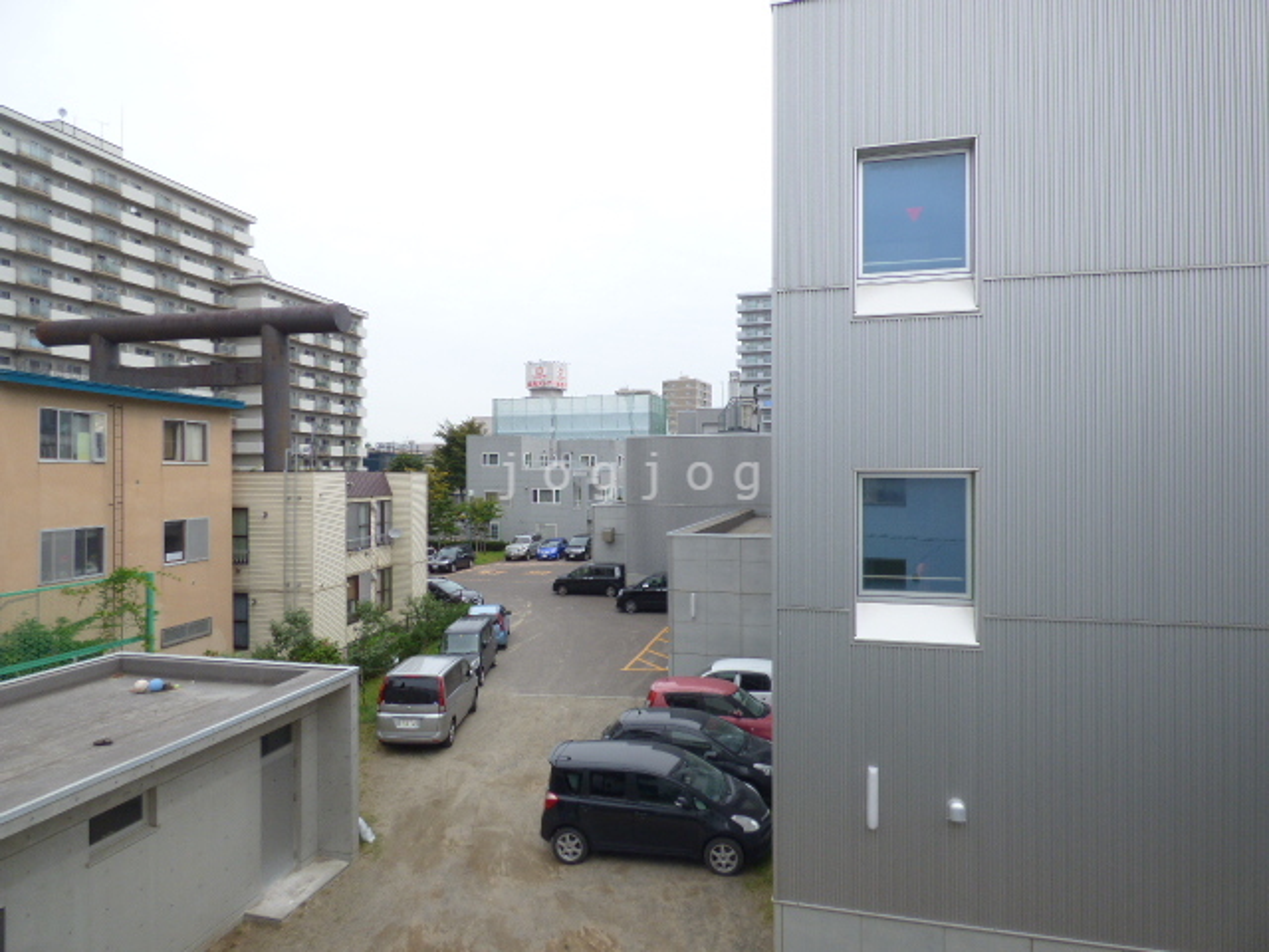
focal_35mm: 20
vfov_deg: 66.0
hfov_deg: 81.7
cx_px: 634
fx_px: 733
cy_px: 476
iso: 100
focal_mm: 3.58
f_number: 2.8
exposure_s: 1/1000
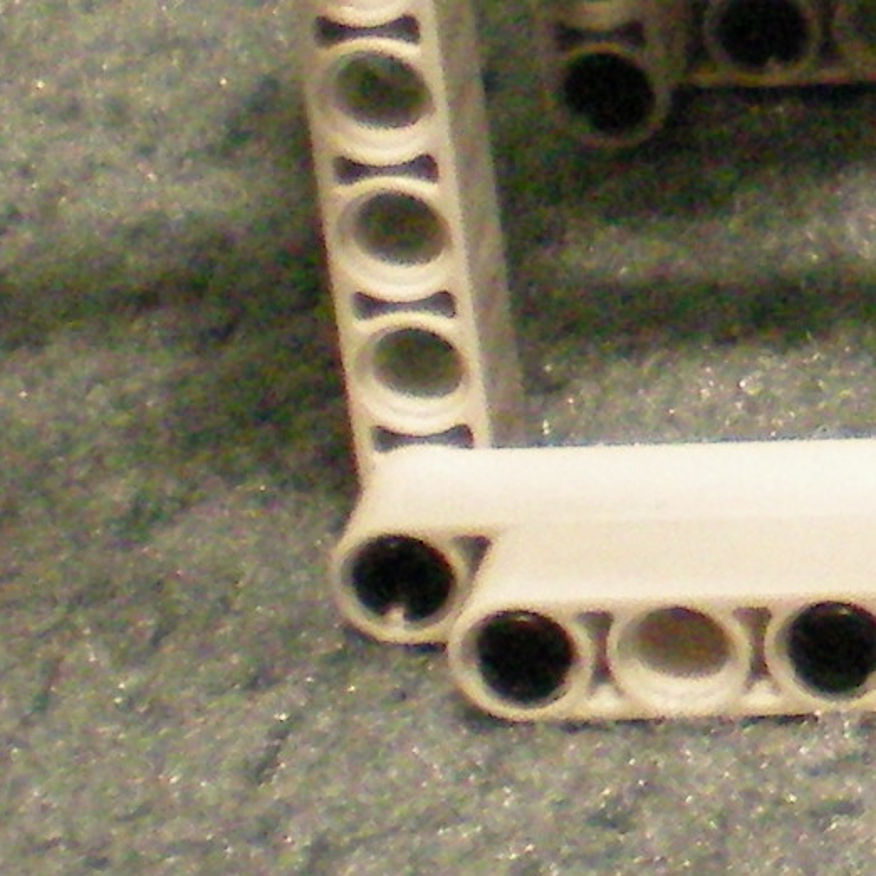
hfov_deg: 7.8
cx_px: 2032
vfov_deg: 8.2
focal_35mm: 210
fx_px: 6012
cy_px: -282
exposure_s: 1/5
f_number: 3.1
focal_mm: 6.3
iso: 400
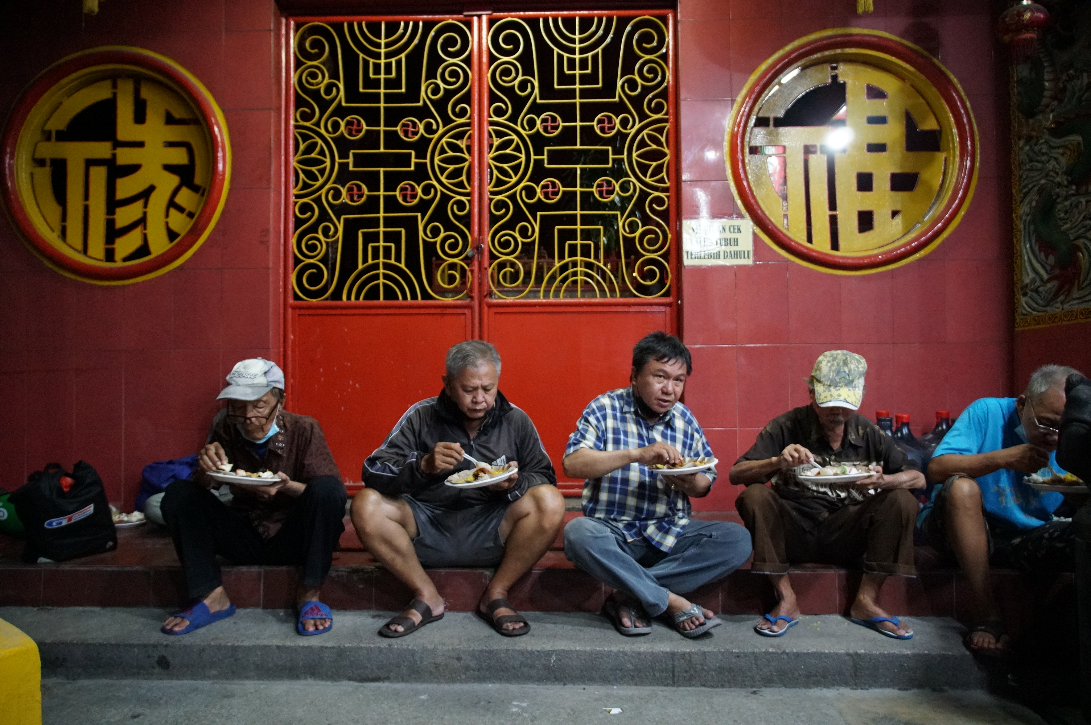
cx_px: 546
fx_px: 818
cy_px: 362
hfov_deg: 67.4
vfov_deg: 47.8
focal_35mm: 27
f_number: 3.5
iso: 5000
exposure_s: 1/125
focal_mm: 18
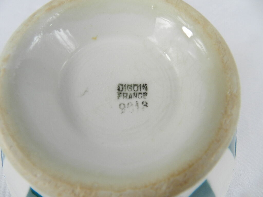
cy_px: 98
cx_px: 132
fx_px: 175
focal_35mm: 23
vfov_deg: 58.9
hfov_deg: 73.9
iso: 160
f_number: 3.4
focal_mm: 4
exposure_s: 1/250
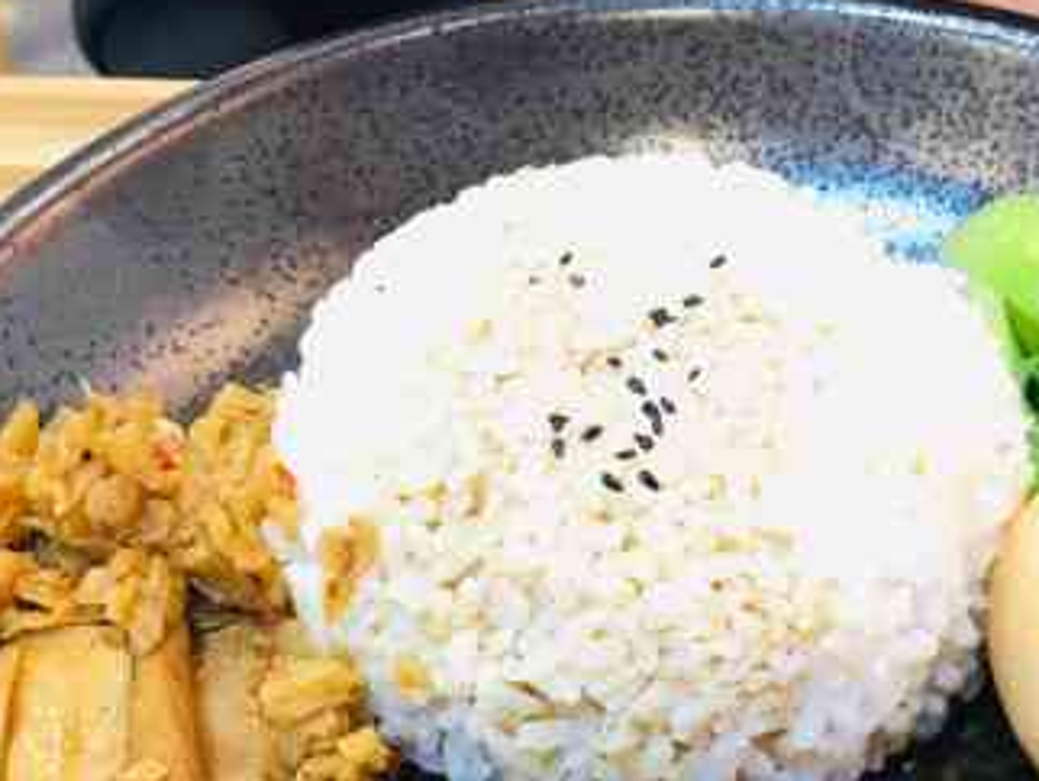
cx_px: 652
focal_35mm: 63
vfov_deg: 22.5
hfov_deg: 30.6
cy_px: 754
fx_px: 1892
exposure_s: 1/17
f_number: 2.2
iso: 50
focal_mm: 4.15
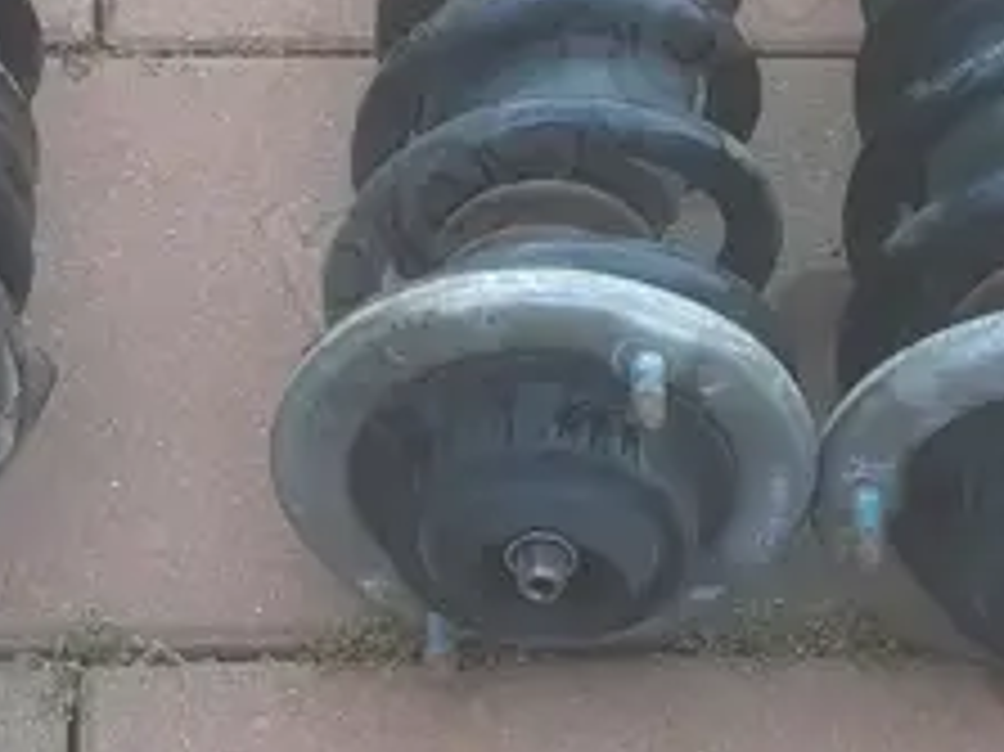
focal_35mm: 112
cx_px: 356
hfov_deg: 17.5
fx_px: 3247
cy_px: 72
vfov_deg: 13.1
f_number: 2
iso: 50
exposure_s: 1/100
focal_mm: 4.6
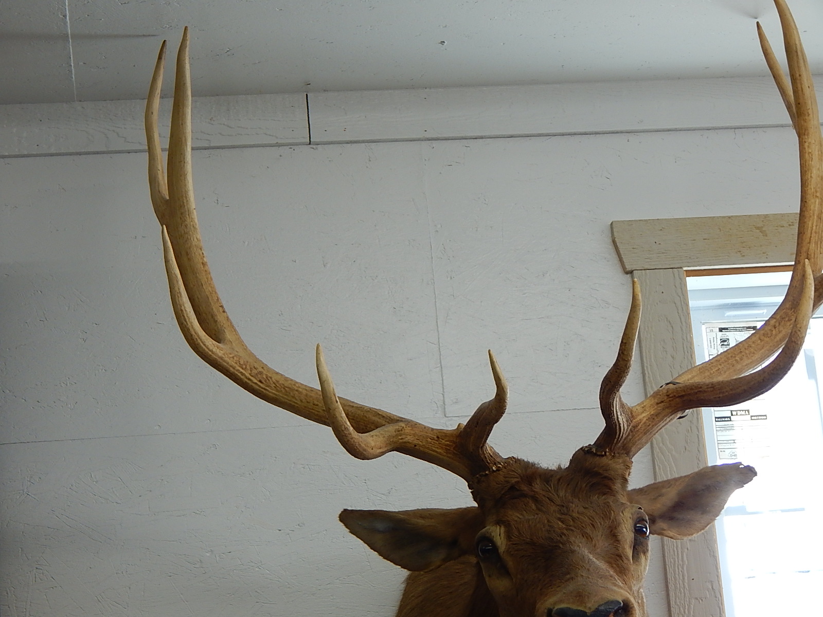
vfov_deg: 17.4
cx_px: 412
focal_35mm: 85
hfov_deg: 23.0
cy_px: 308
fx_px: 2021
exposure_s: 1/50
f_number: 4.3
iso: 125
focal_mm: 15.3
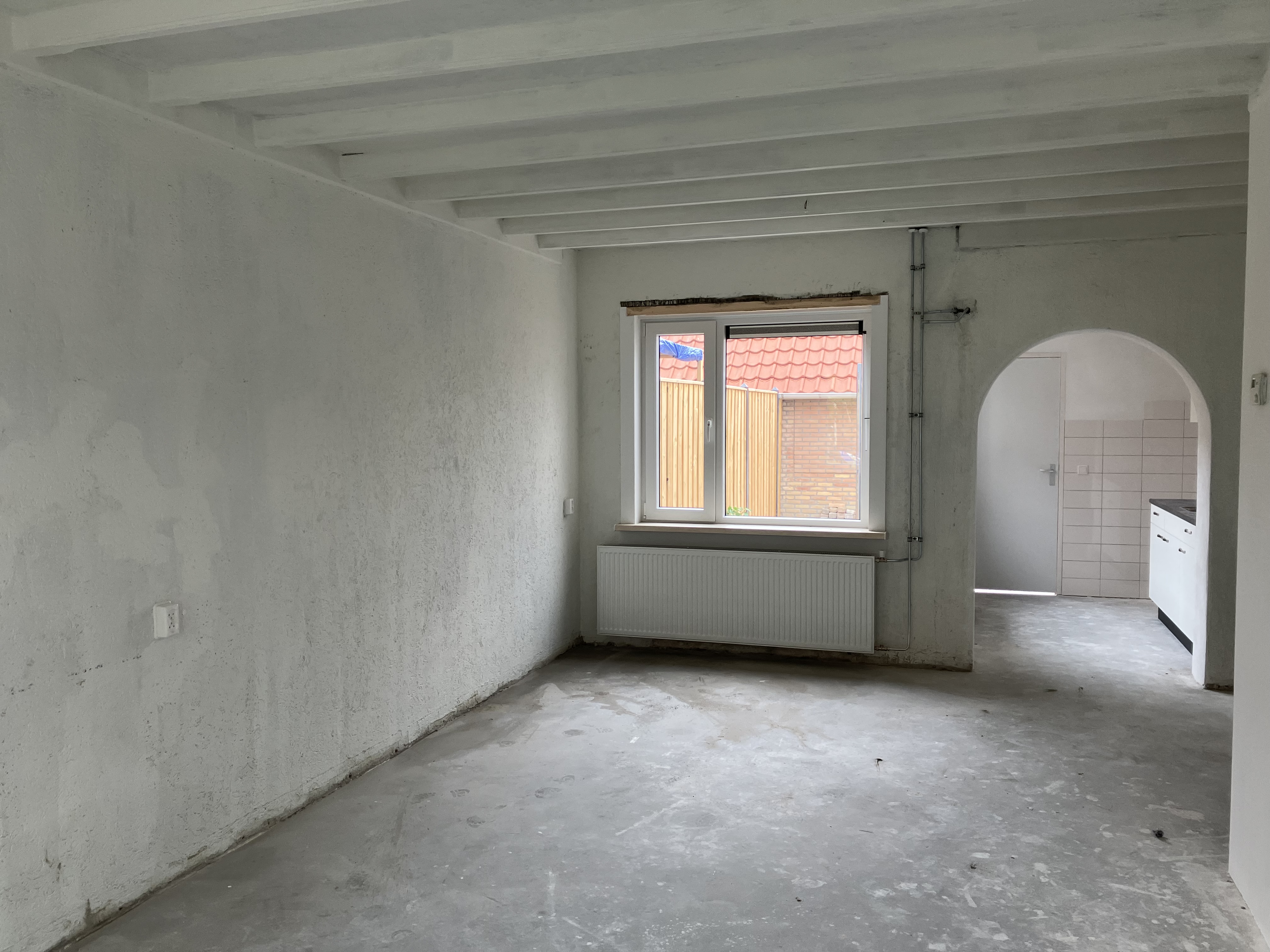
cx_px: 635
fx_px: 1027
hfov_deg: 63.4
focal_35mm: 28
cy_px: 476
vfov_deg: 49.7
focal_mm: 3.99
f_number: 1.8
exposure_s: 1/121
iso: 64
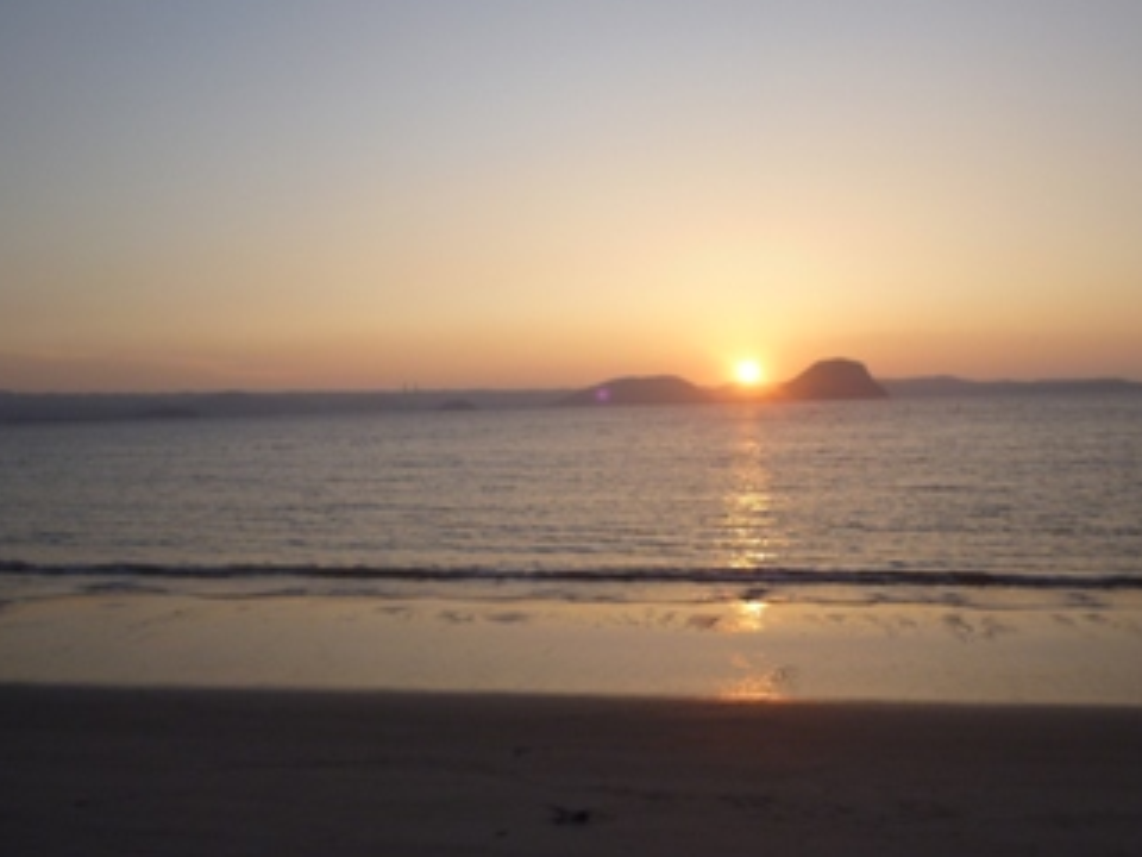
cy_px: 368
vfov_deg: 40.6
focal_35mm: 35
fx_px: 1155
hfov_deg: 52.3
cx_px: 674
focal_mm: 5
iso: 100
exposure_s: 1/400
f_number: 3.1
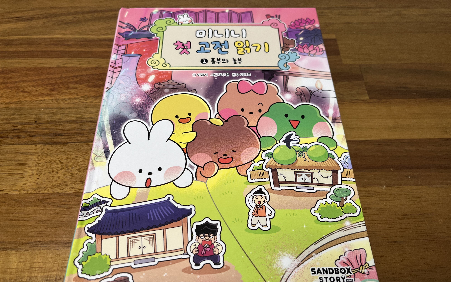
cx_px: 228
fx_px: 344
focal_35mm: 28
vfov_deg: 44.5
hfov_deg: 66.5
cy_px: 154
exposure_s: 1/120
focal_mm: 5.1
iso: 100
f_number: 1.6
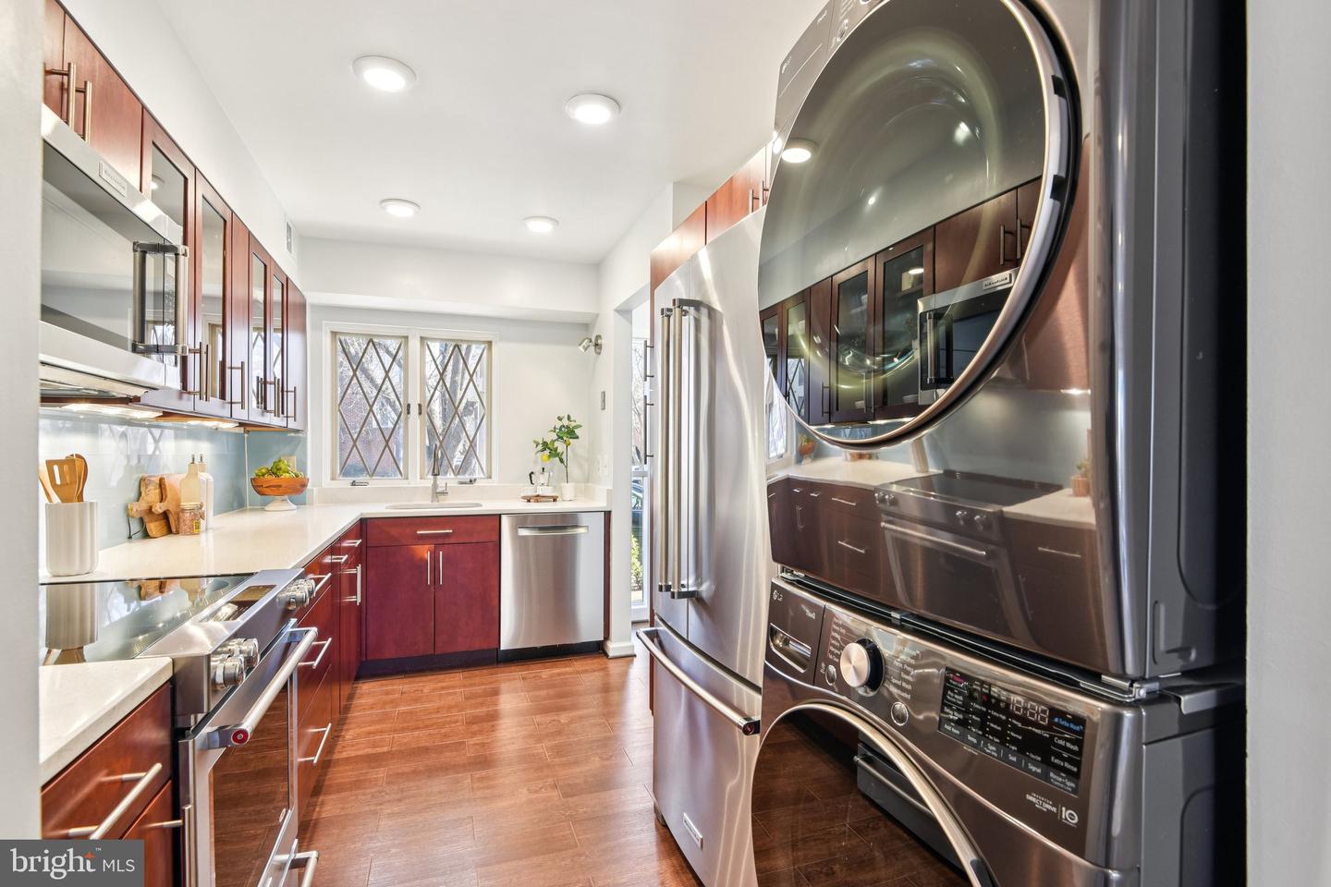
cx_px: 666
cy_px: 444
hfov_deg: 96.7
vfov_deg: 73.7
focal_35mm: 16
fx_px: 592
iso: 400
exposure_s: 1/13
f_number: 8
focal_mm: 16
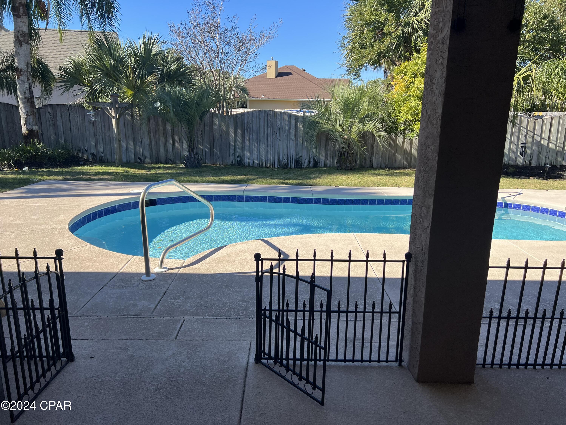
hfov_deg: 67.3
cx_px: 283
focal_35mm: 26
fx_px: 425
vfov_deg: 53.1
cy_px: 212
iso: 50
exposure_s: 1/1869
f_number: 1.5
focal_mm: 5.7
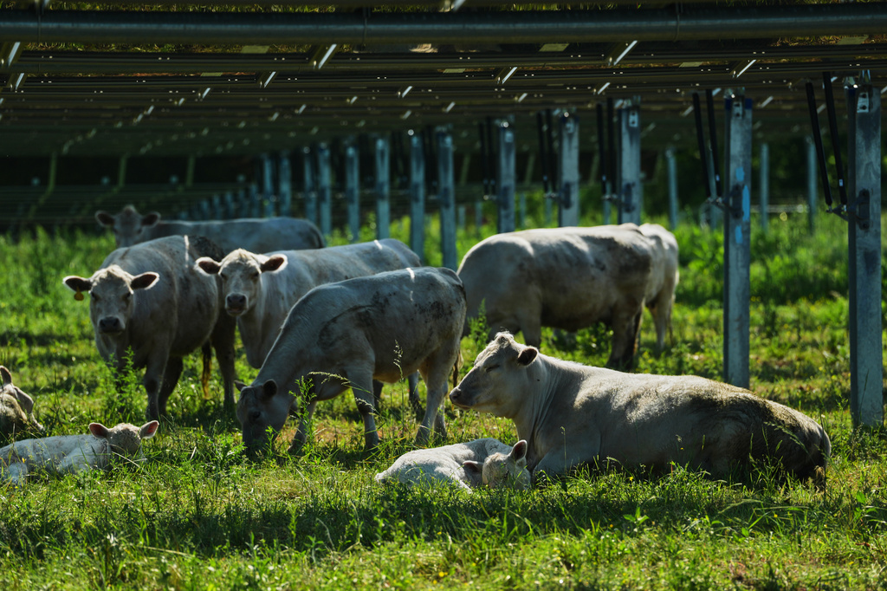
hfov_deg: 10.3
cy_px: 296
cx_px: 444
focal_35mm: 200
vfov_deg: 6.9
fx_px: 4926
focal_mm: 200
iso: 200
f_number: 4
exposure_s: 1/1250
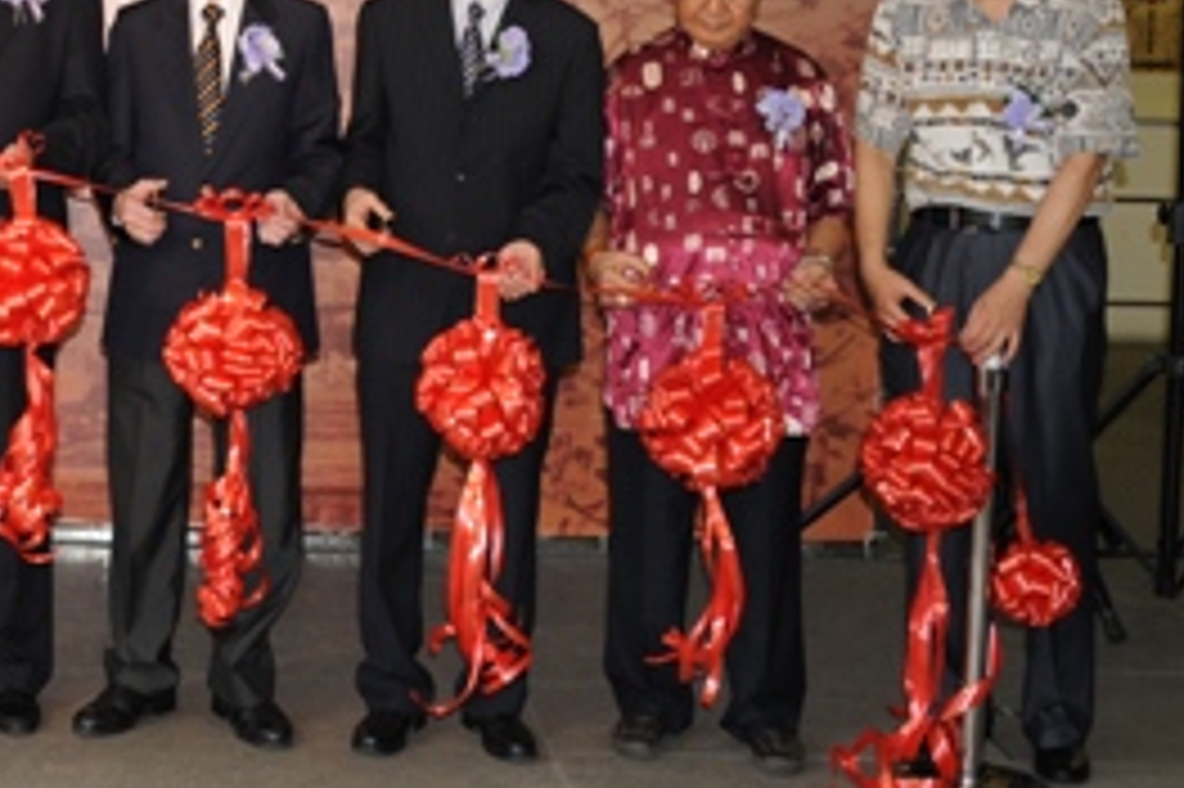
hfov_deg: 26.3
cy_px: 83
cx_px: 0
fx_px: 2399
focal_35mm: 73
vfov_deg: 18.4
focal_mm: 32
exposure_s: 1/60
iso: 800
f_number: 5
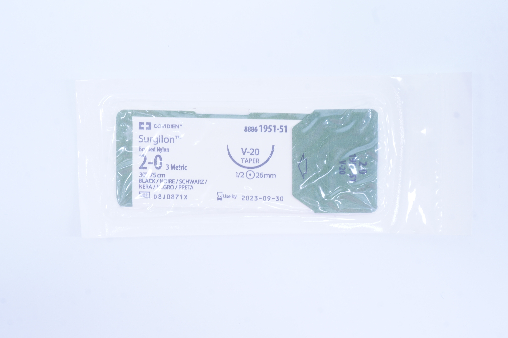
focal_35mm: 51
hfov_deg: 38.9
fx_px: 719
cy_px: 169
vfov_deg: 26.4
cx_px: 254
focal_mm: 34
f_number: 13
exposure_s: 1/10
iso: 400
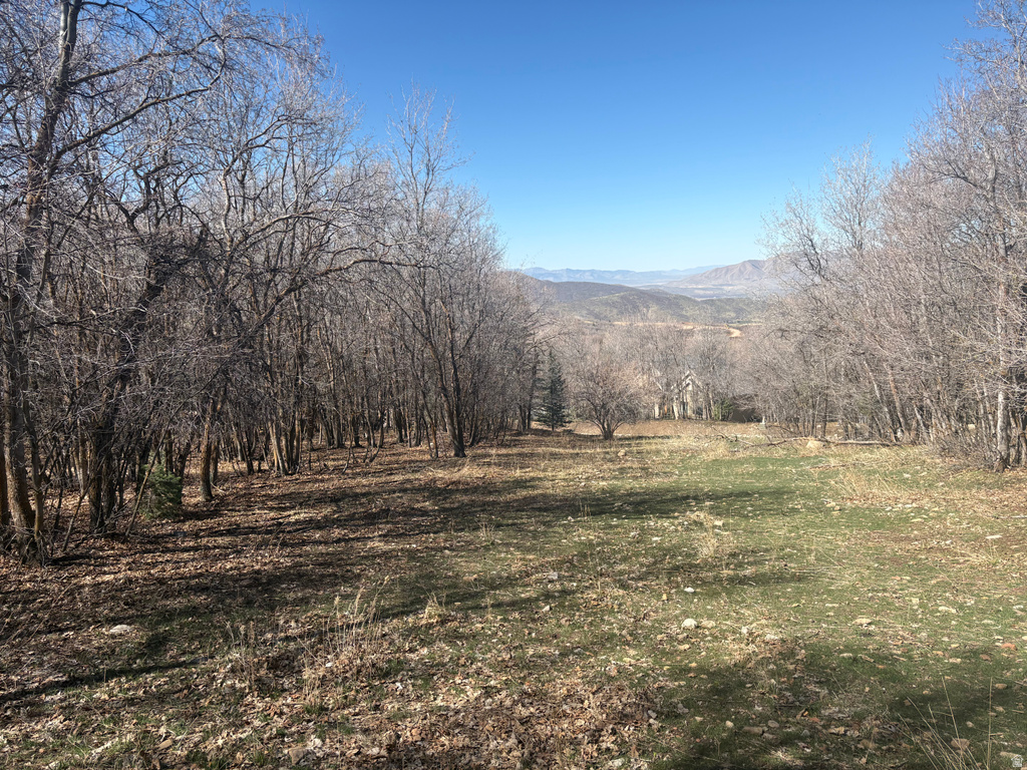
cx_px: 514
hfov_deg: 67.3
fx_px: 771
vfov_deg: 53.1
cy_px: 385
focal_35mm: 26
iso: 50
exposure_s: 1/2364
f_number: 1.6
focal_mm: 5.96
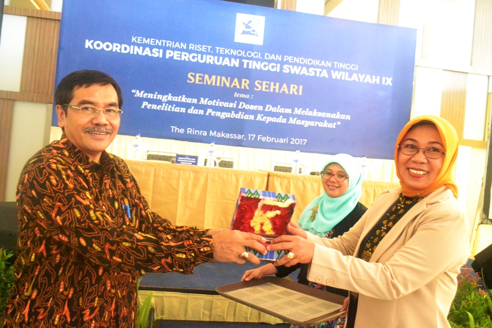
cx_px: 246
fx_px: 451
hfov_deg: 57.2
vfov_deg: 40.0
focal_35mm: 33
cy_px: 164
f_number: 5
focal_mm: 22
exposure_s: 1/160
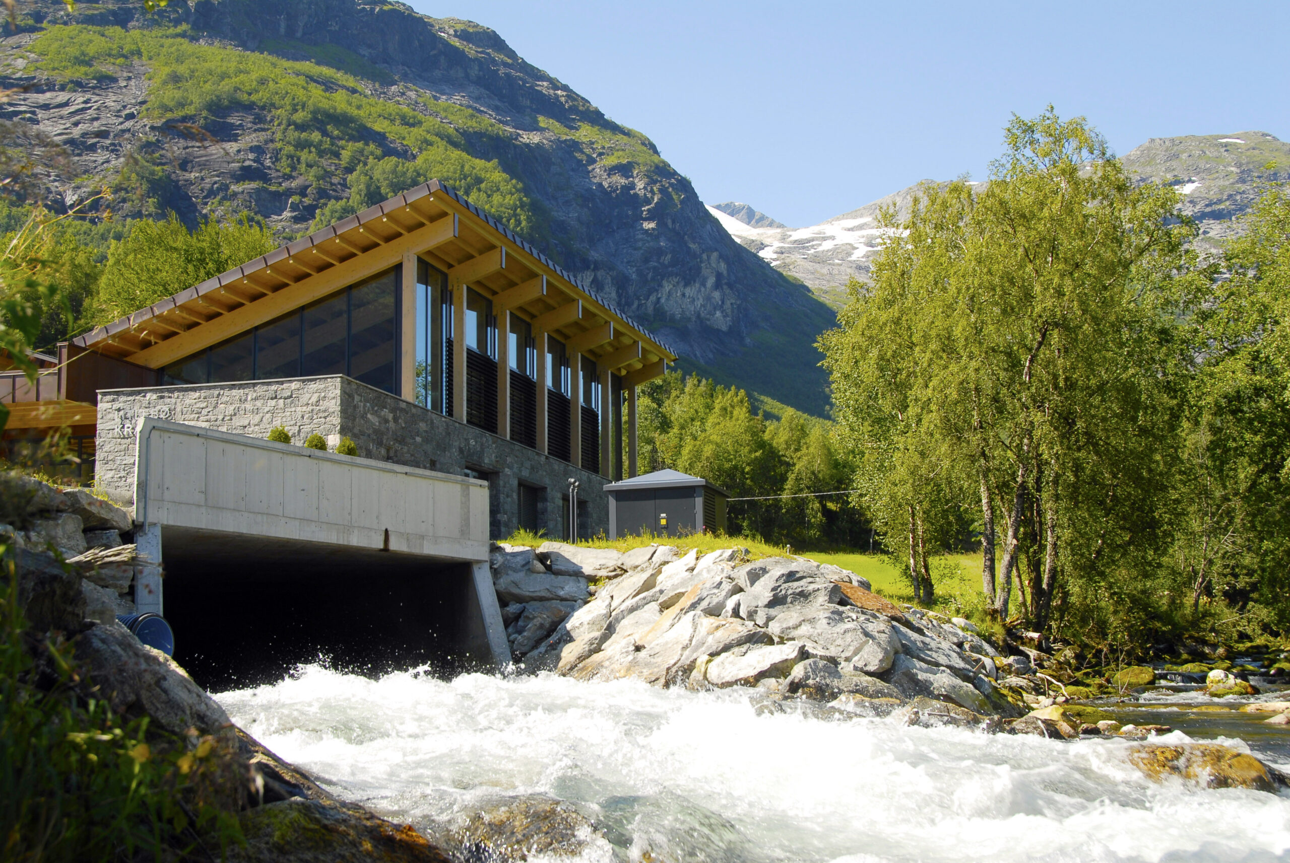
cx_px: 645
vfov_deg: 30.9
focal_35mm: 44
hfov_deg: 44.9
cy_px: 432
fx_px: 1561
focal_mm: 29
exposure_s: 1/160
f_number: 6.3
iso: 100
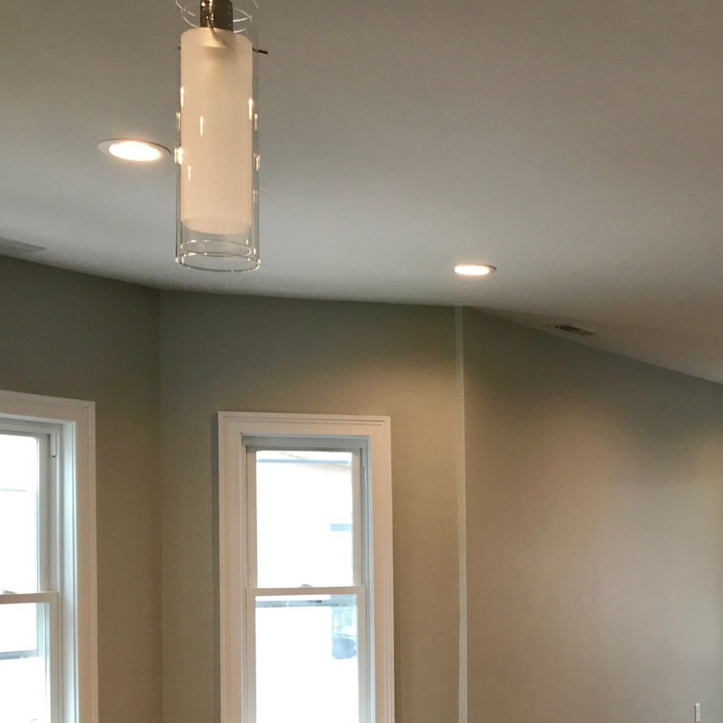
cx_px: 597
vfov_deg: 31.5
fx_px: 1252
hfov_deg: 31.2
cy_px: 566
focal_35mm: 53
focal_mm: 3.99
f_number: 1.8
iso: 32
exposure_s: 1/60
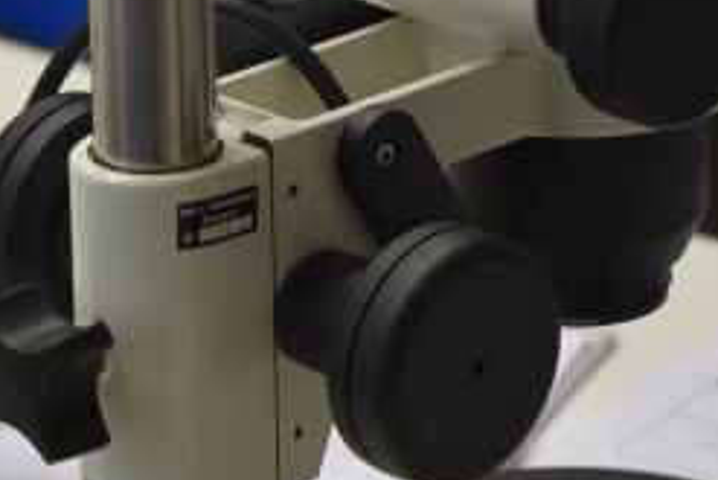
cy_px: 204
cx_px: -99
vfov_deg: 4.9
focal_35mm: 282
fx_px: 5627
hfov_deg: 7.3
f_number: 4
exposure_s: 1/60
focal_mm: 68
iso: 400
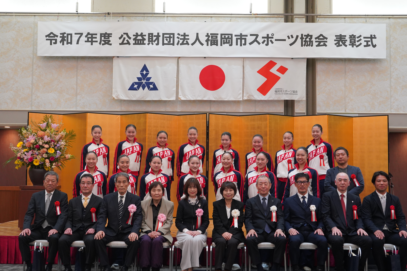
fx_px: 554
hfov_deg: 40.3
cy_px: 136
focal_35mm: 49
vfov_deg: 27.5
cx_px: 204
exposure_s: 1/160
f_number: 5.6
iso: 3200
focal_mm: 49
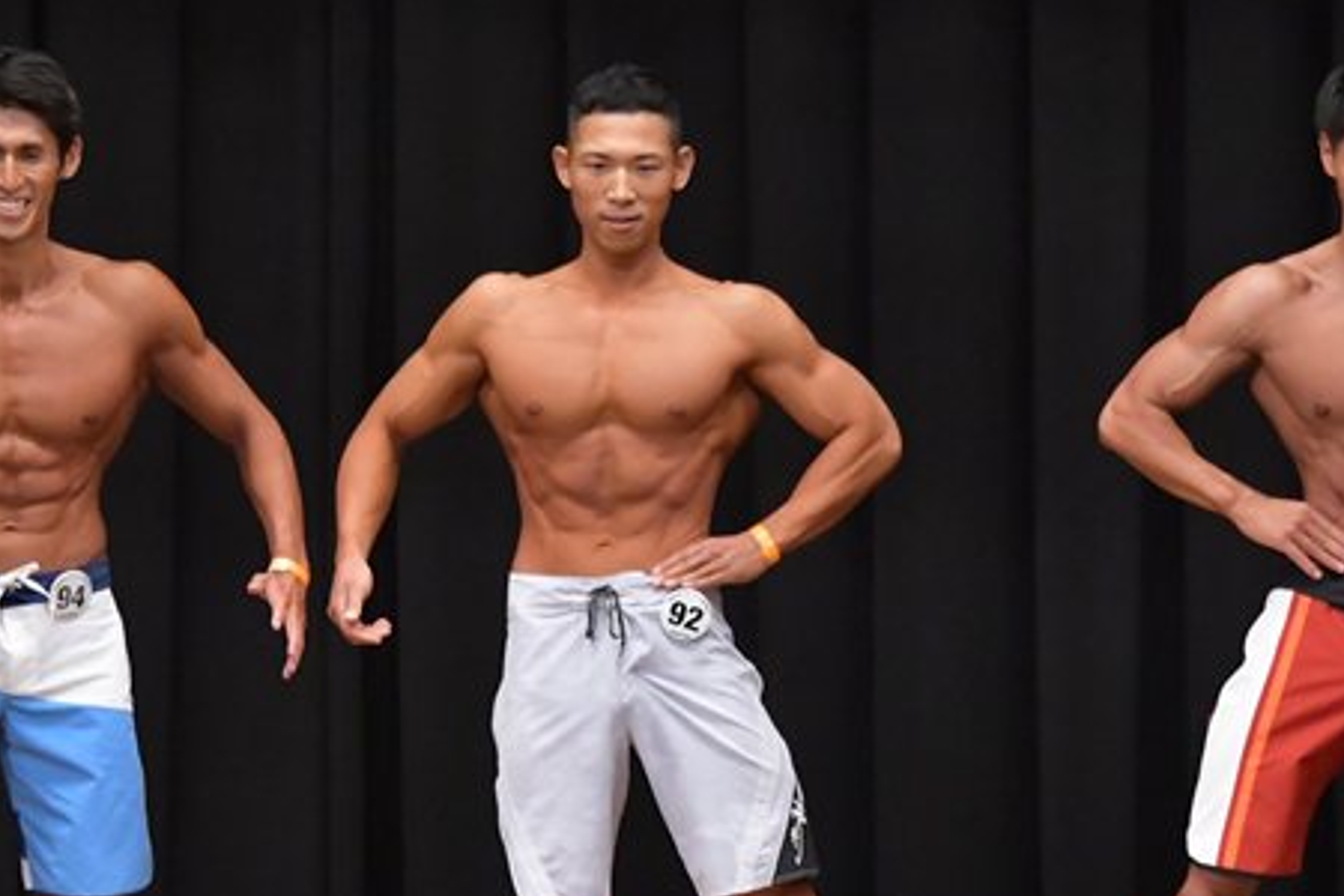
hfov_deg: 5.9
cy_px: 660
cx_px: 602
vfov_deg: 3.9
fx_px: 12991
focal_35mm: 348
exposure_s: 1/400
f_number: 5.6
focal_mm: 135
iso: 6400
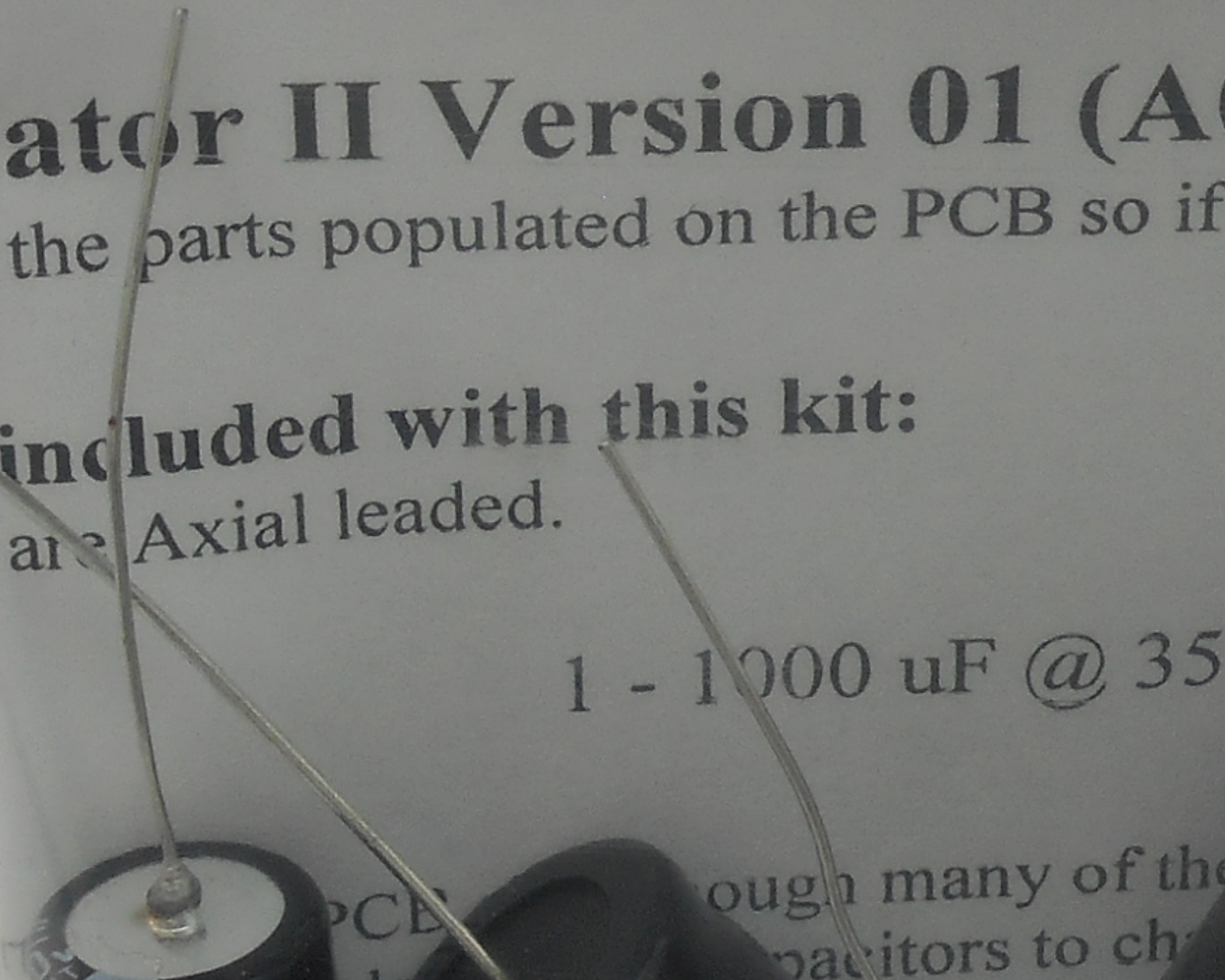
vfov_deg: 8.6
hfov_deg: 10.8
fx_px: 6490
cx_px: 941
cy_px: 472
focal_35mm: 179
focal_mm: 7.9
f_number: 4.7
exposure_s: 1/30
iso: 80
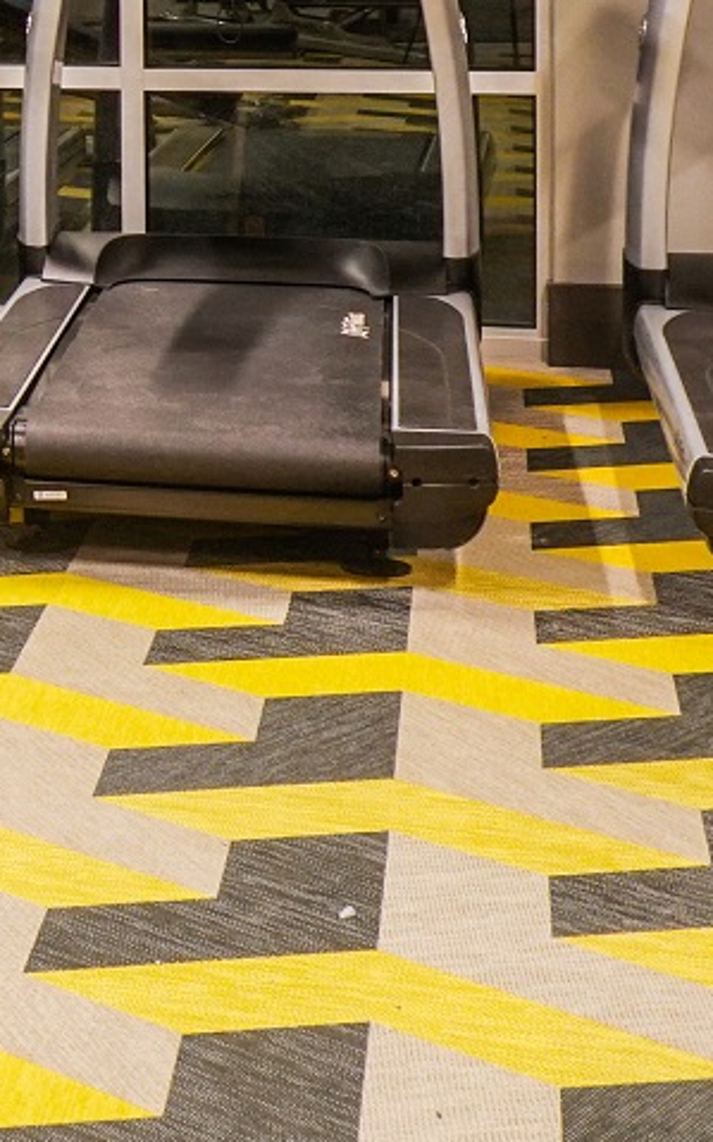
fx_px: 2863
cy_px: -48
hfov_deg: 11.8
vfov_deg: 21.6
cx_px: -951
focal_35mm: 92
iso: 400
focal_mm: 16
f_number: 7.1
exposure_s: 1/4
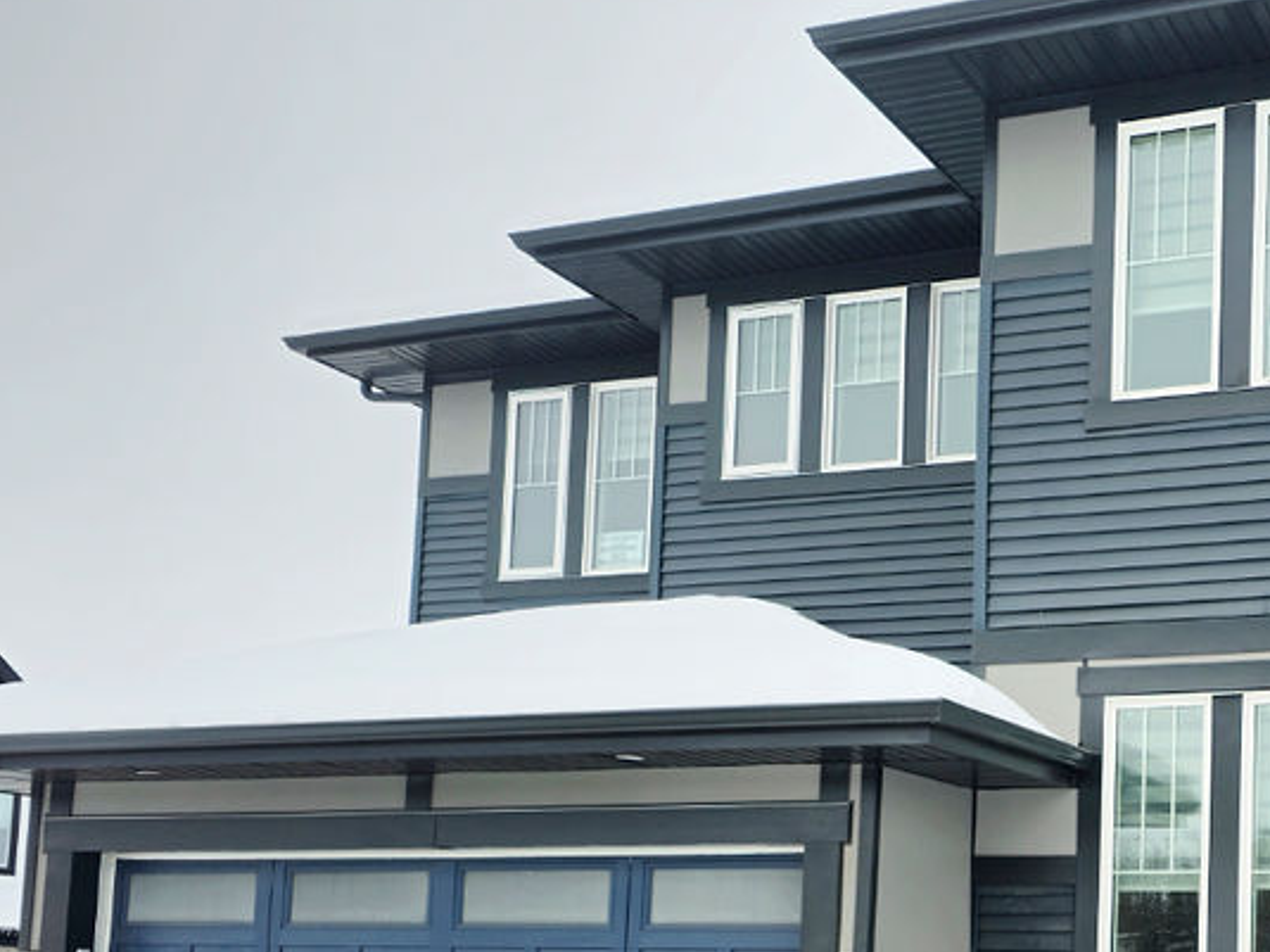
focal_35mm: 44
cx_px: 1189
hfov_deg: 39.2
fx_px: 1614
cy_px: 857
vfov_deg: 31.3
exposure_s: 1/333
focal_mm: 6.3
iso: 10
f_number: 1.7
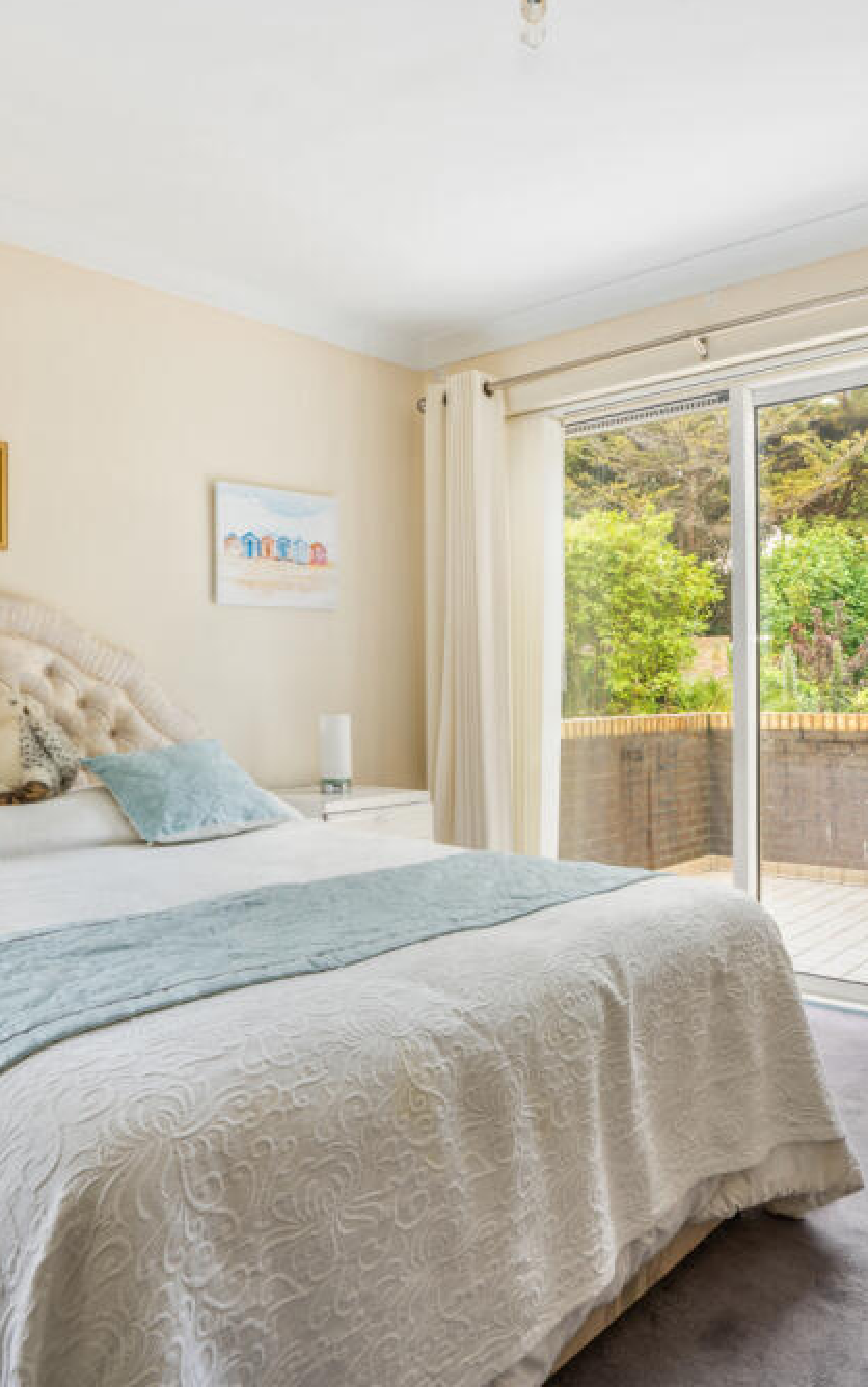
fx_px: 945
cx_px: 544
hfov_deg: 48.8
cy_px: 701
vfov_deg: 72.5
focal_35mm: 25
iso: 200
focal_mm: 16
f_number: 11
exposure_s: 1/3.33
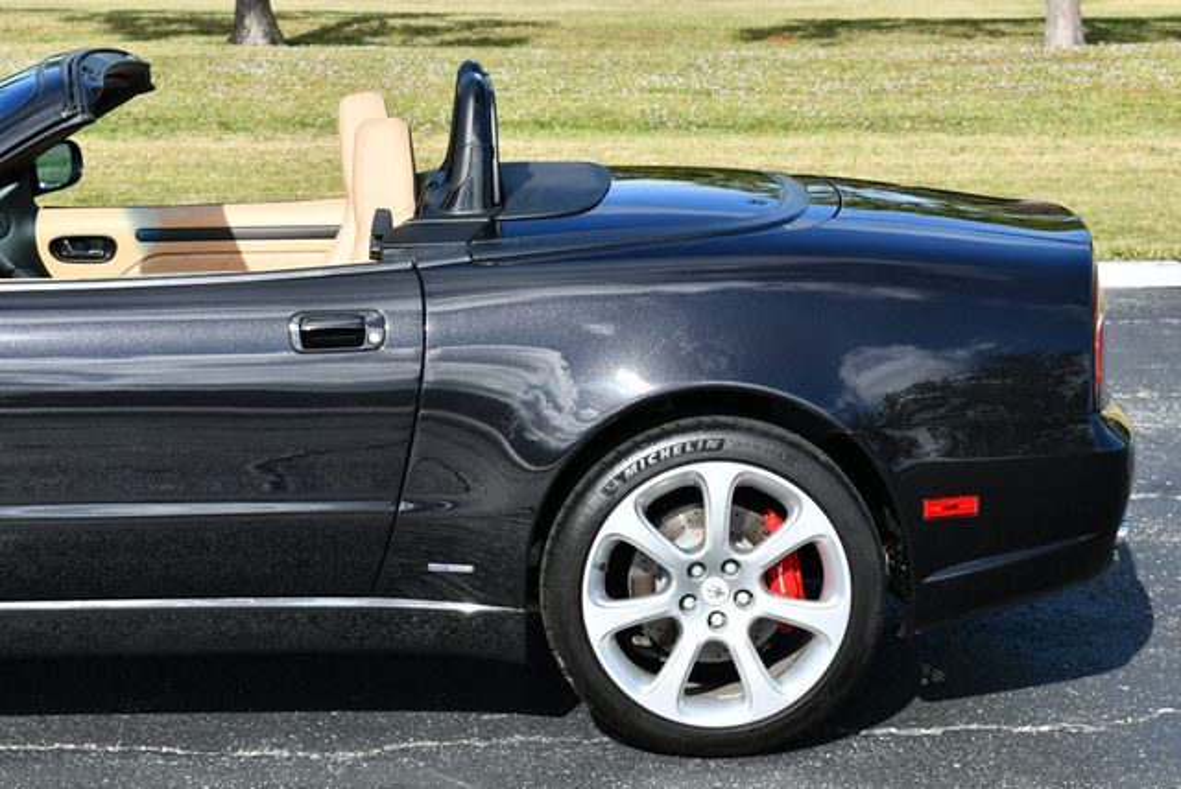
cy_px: 394
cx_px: 590
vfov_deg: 14.3
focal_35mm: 96
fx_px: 3152
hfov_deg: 21.2
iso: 100
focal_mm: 48
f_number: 8
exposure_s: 1/250
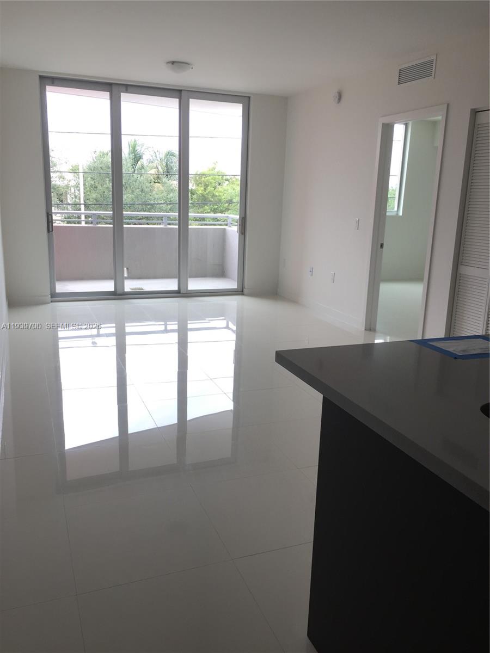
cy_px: 326
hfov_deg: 48.2
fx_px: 547
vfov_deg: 61.7
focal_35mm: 29
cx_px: 245
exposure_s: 1/128
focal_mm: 4.15
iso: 32
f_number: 2.2
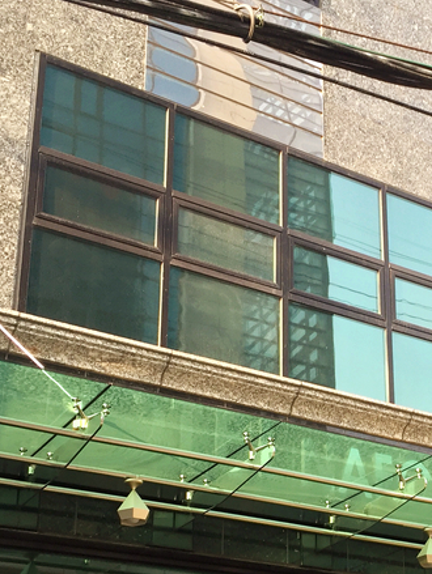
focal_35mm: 66
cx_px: 416
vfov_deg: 28.7
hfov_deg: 21.6
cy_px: 458
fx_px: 1097
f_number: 2.2
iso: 32
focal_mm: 4.15
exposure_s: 1/122
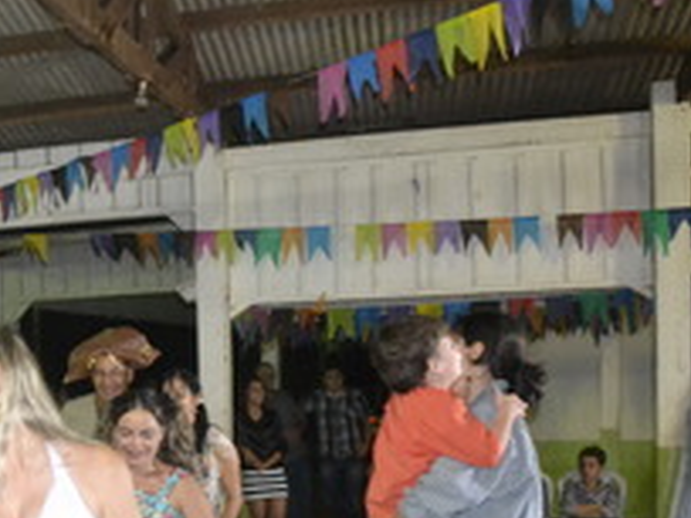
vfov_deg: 20.6
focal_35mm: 70
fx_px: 1397
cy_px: 467
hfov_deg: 25.5
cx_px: -93
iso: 3200
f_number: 3.5
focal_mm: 20
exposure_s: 1/60
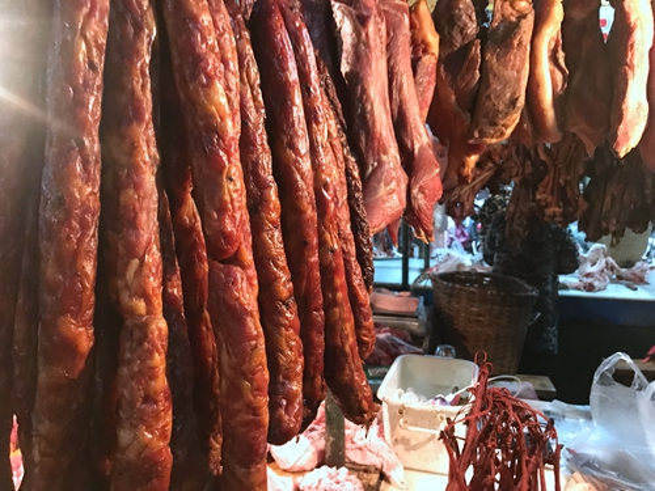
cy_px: 246
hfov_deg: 63.4
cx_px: 328
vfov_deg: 49.7
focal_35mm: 28
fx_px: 530
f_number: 1.8
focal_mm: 3.99
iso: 80
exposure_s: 1/7
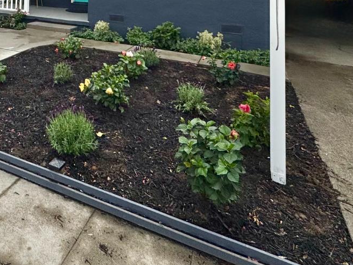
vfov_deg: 36.4
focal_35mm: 32
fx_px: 326
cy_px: -36
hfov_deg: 52.7
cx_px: 66
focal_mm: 2.22
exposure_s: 1/3546
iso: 50
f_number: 2.2
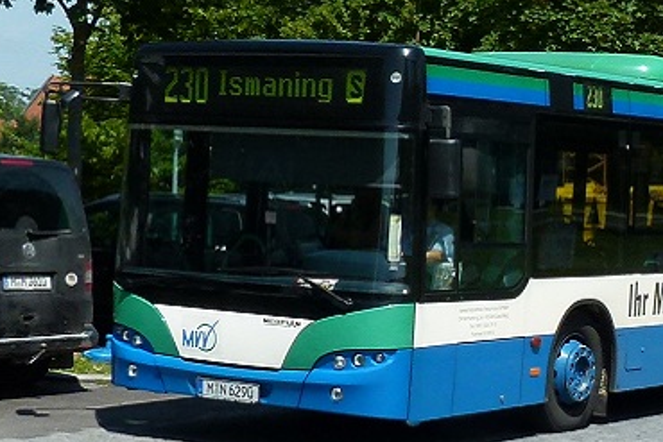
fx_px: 829
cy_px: 199
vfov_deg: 29.9
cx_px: 487
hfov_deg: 42.4
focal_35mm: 45
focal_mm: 4.5
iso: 100
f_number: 4
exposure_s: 1/800
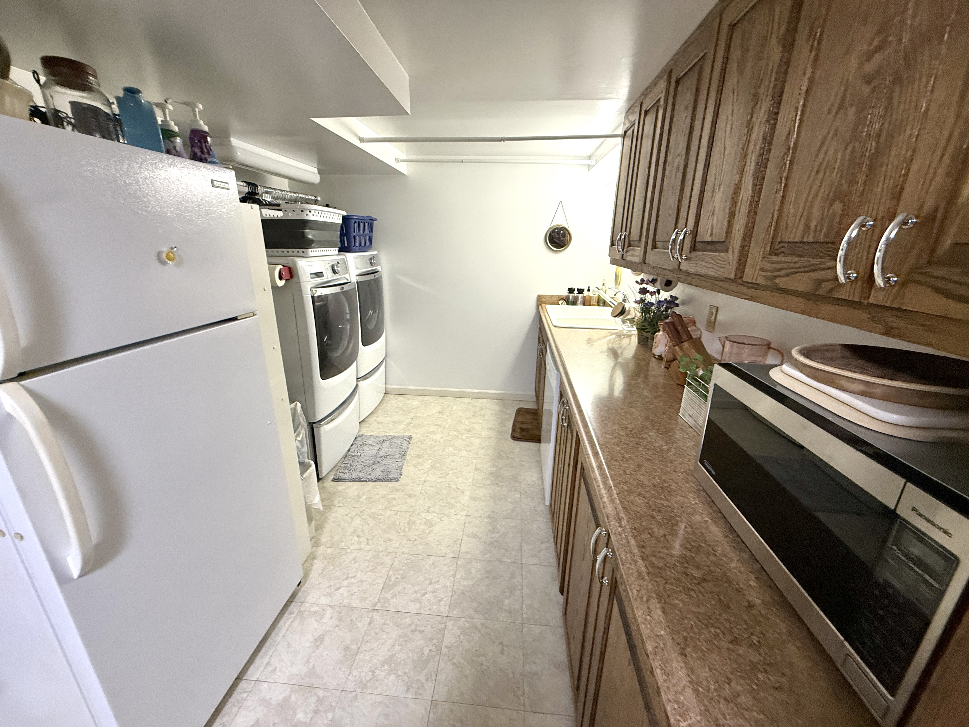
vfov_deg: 85.7
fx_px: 392
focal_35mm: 14
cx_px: 484
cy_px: 364
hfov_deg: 102.1
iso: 320
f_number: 2.2
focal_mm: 2.22
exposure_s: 1/60
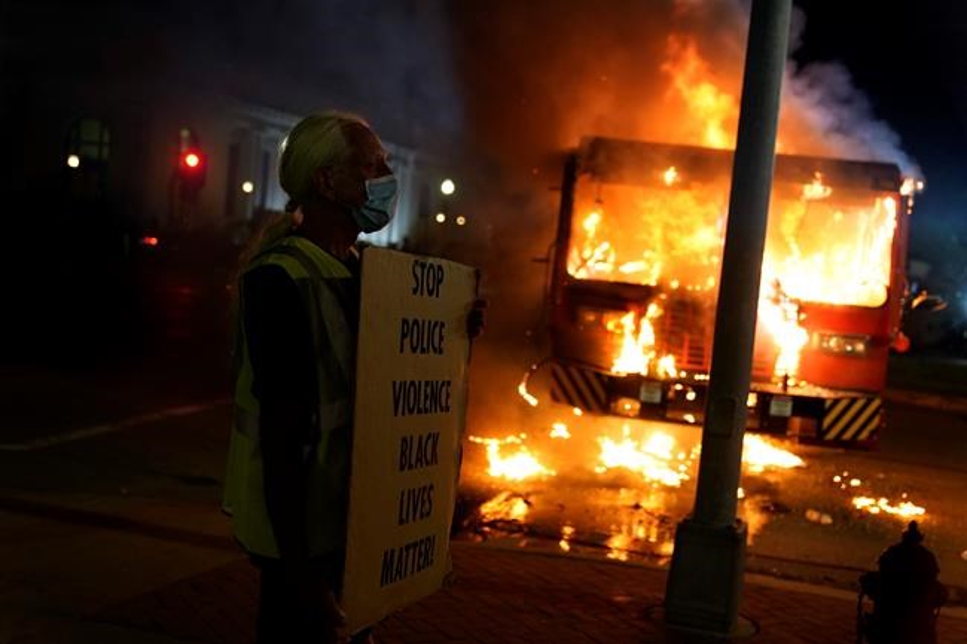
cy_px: 322
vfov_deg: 30.5
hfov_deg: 44.5
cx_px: 484
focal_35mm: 44
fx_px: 1182
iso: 3200
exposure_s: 1/200
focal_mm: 44
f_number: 2.8
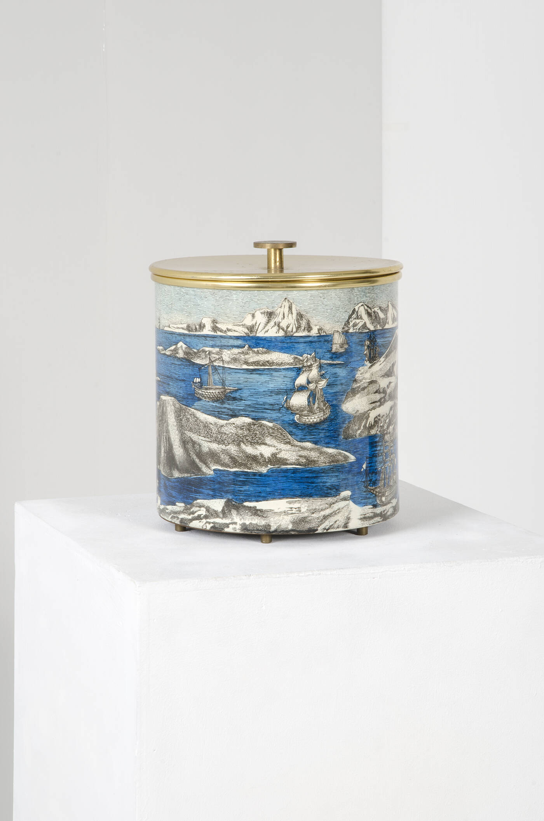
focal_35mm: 102
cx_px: 272
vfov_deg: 20.1
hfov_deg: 13.4
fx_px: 2322
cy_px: 410
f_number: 20
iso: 100
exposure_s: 1/200
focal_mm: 68
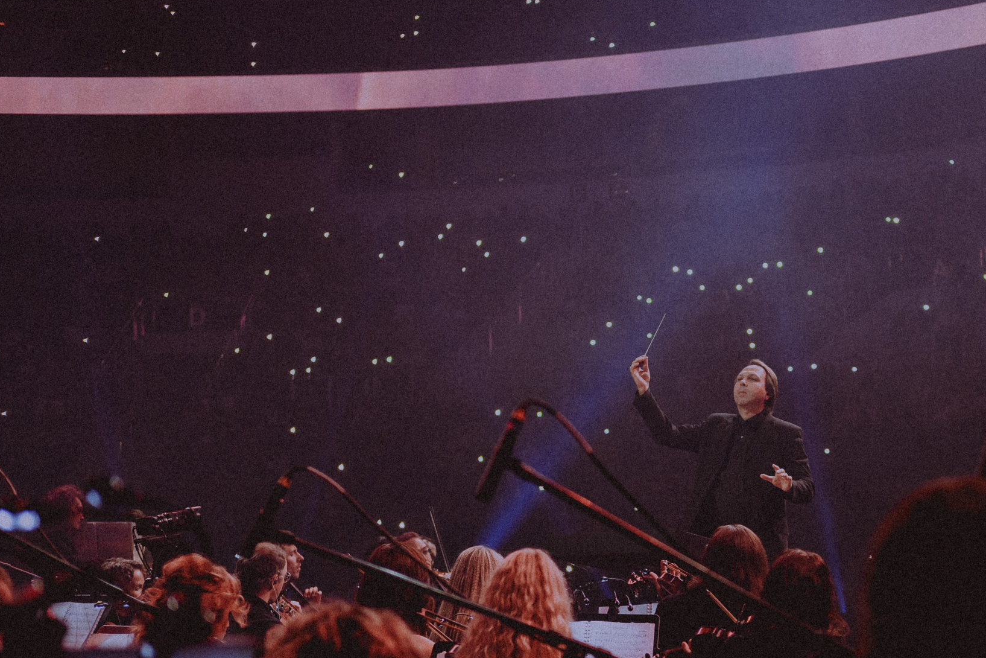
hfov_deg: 24.2
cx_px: 757
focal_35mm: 83
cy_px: 391
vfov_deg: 16.4
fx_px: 2273
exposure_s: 1/200
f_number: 2
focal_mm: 35
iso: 640
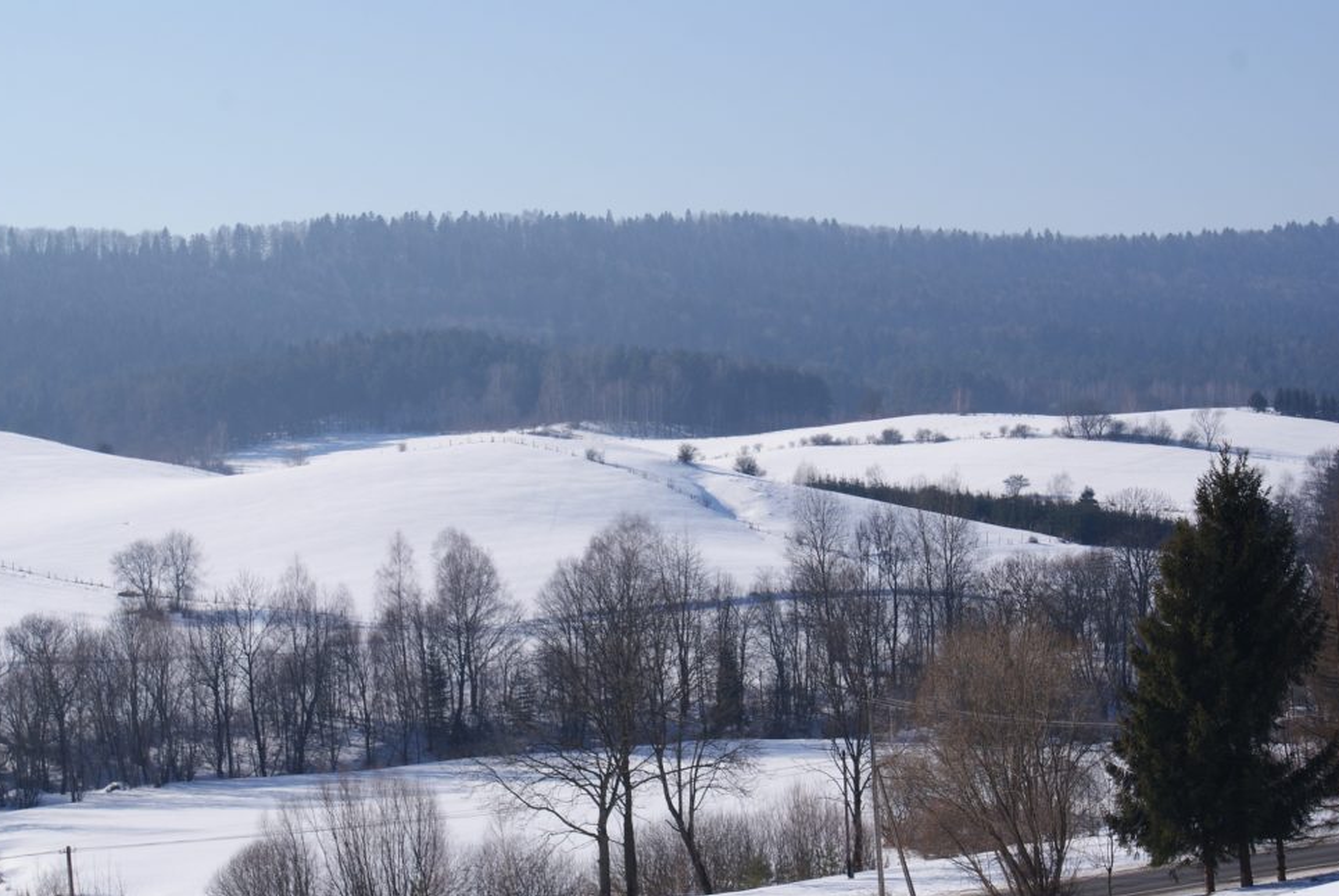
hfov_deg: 23.2
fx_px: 3260
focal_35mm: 88
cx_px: 649
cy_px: 464
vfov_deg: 15.7
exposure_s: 1/320
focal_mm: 55
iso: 100
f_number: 10
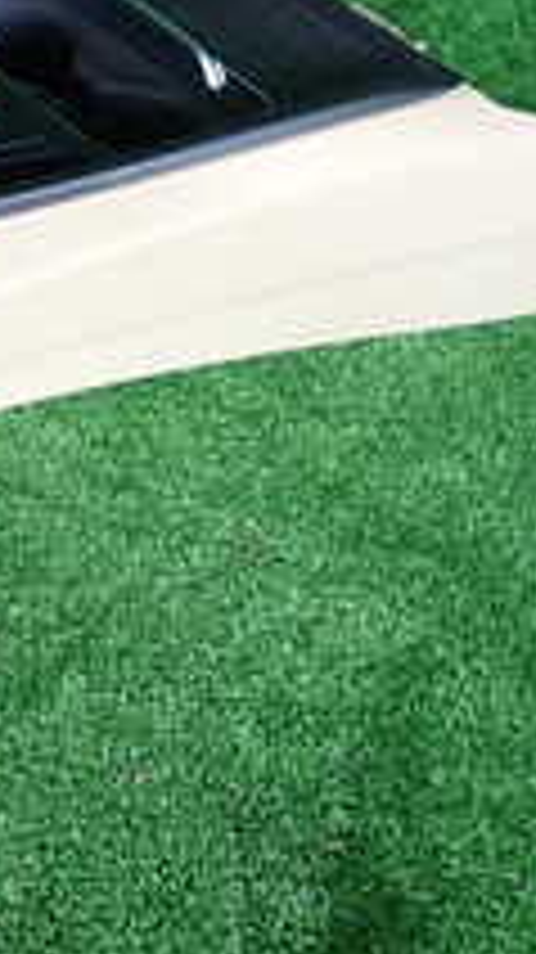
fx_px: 1949
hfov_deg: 14.2
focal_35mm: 77
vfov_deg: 26.6
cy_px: 104
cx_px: -369
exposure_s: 1/160
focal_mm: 4.5
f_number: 2
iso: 100
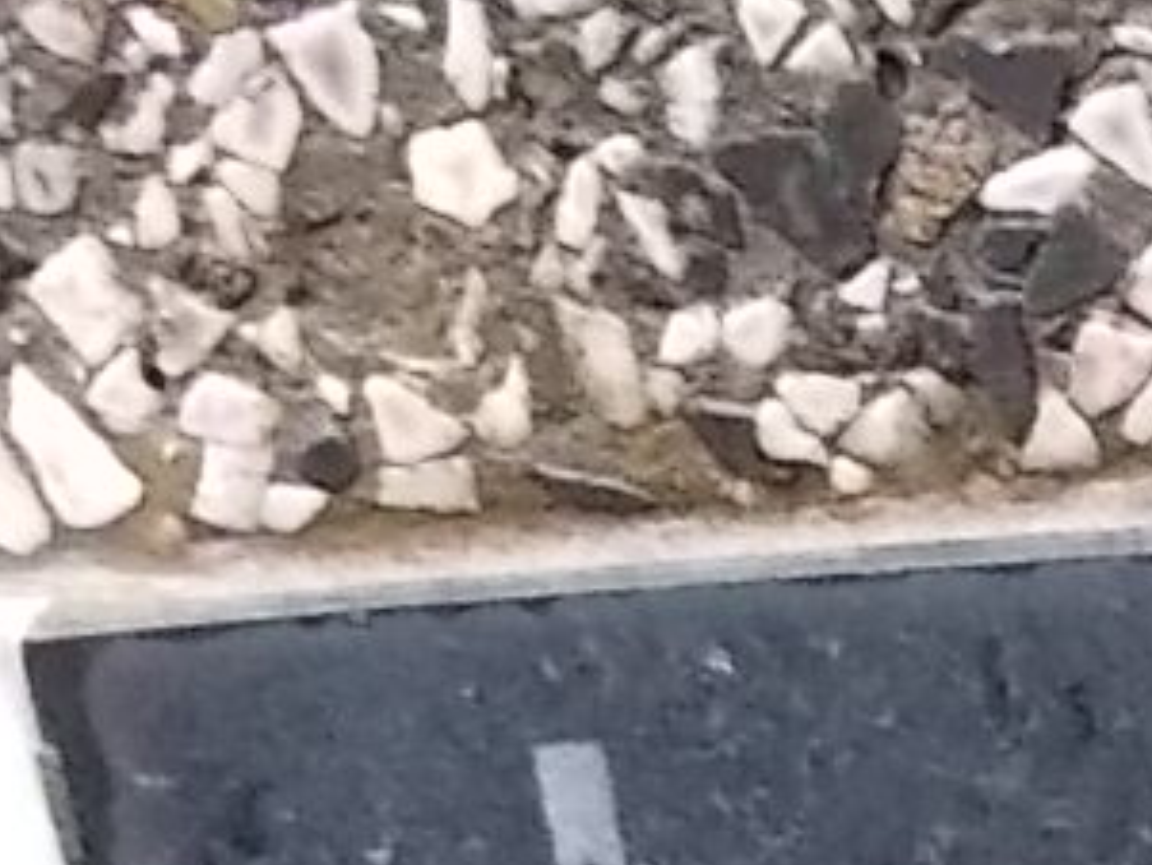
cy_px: 1963
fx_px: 4594
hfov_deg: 12.5
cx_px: 2338
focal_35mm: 138
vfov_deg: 9.7
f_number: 3.2
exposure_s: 1/60
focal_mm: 4.6
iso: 400
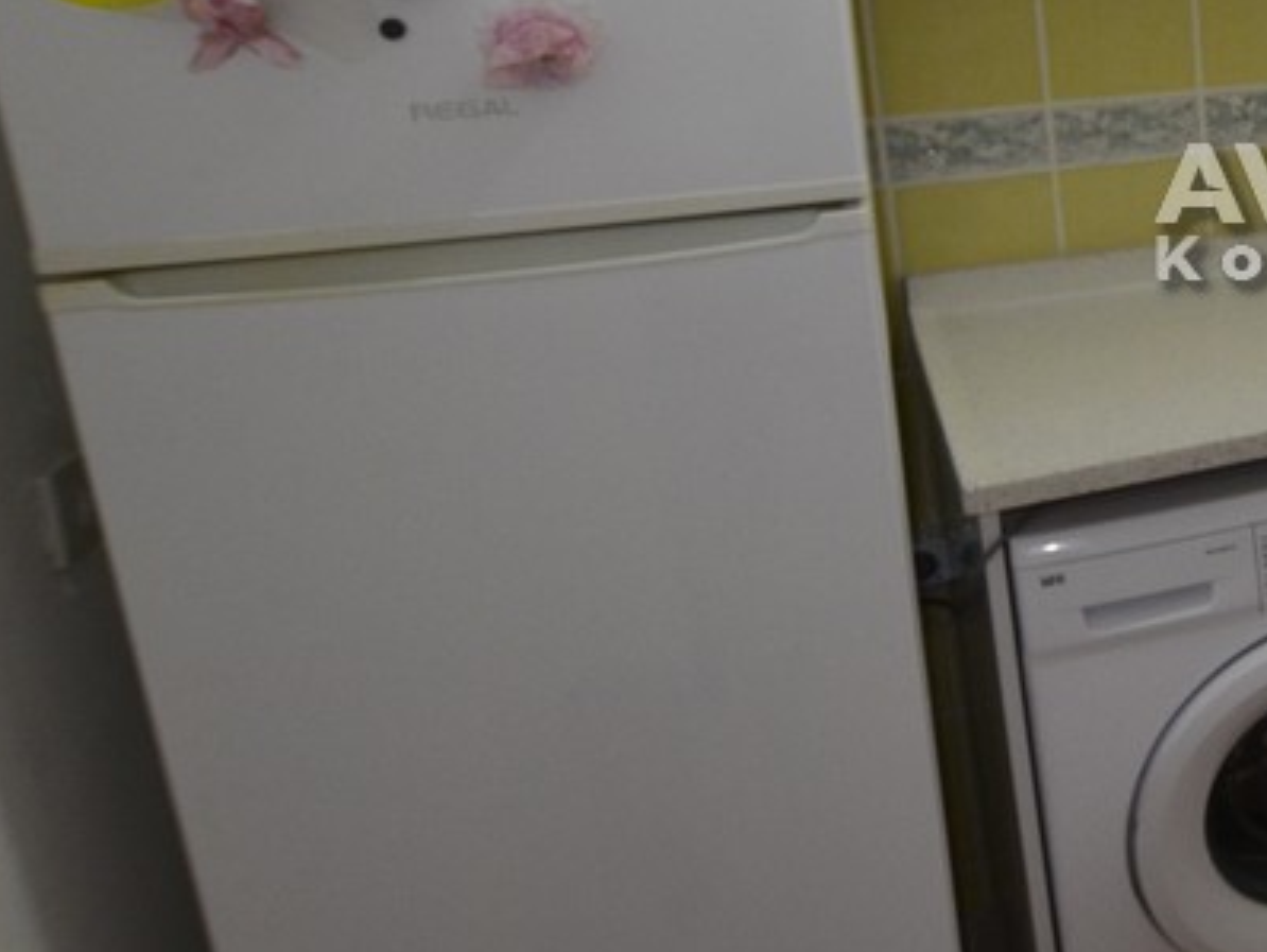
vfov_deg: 37.5
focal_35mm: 37
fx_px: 1355
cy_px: 207
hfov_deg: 37.3
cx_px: 1538
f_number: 8
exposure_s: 1/45
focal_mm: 10
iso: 1000
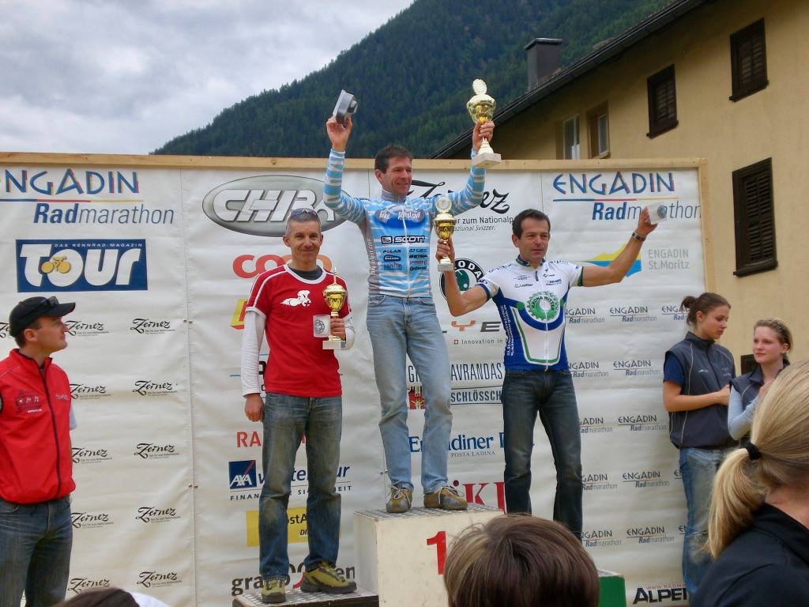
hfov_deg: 30.7
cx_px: 404
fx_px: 1472
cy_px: 304
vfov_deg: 23.3
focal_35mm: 63
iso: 50
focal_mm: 10.4
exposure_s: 1/200
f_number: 4
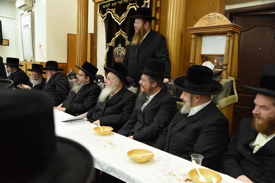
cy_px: 92
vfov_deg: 42.3
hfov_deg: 60.3
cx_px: 138
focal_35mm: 31
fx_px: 237
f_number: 3.5
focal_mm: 31
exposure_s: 1/125
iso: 1600
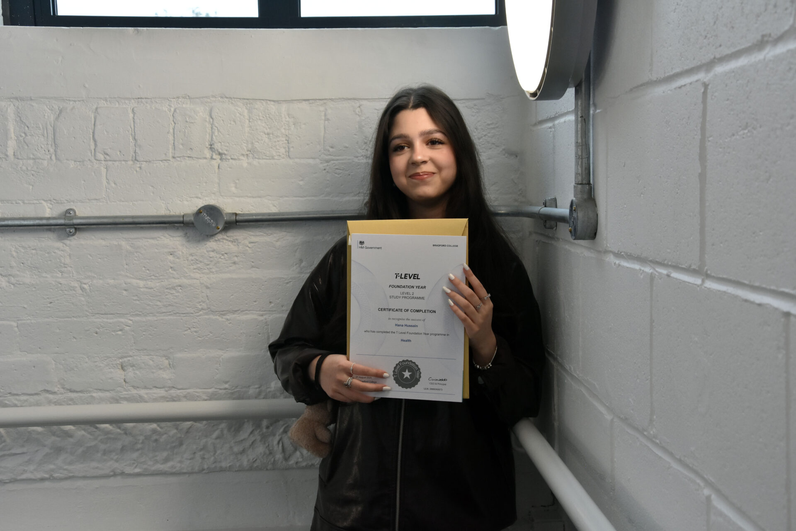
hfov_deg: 38.9
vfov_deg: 26.5
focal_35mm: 51
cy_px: 266
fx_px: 1128
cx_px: 398
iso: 800
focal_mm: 34
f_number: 8
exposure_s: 1/200
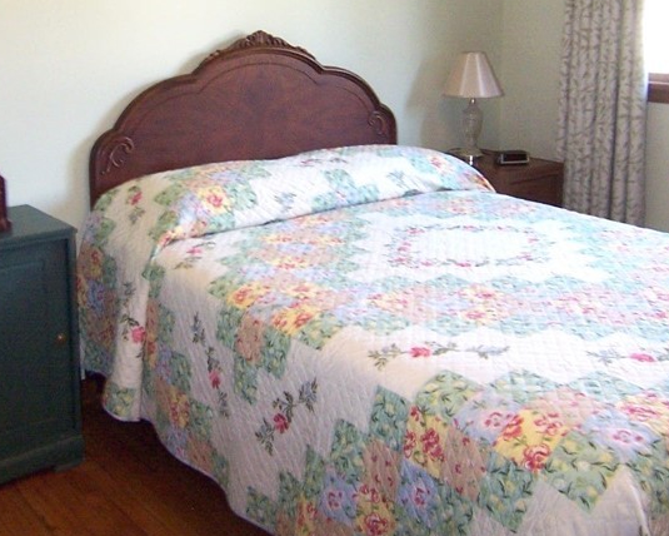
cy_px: 140
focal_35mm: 43
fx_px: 851
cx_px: 286
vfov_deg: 34.2
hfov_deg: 42.8
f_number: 2.8
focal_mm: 3.8
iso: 200
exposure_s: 1/30
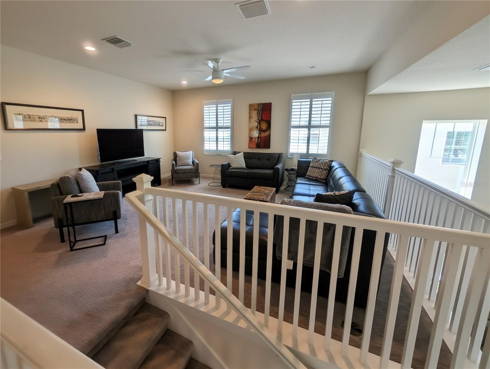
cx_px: 245
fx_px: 170
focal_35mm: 12
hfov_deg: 110.5
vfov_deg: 94.6
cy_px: 184
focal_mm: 2.02
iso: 48
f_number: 1.7
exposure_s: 1/151
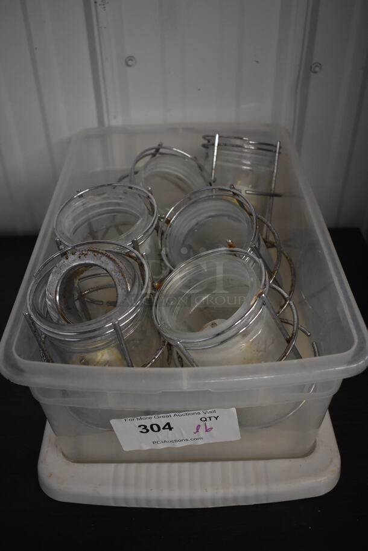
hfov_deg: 38.4
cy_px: 276
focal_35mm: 34
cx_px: 184
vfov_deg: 55.1
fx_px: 528
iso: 1800
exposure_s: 1/125
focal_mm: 23
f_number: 3.8
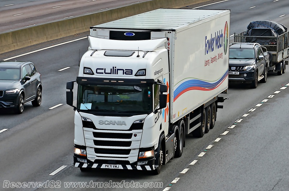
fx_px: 1322
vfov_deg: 8.3
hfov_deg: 12.5
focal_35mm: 165
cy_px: 96
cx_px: 144
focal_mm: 110
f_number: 7.1
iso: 200
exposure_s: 1/200
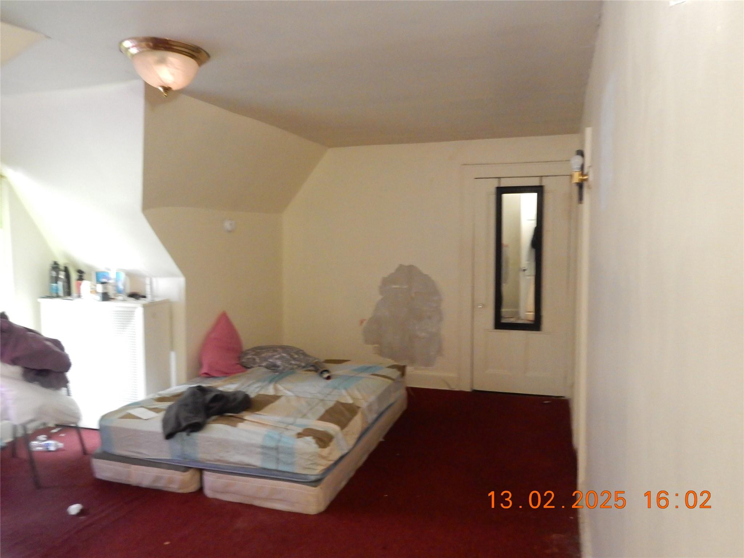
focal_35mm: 25
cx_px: 372
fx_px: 537
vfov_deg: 54.9
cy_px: 279
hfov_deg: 69.4
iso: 800
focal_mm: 4.5
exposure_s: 1/4
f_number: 3.7
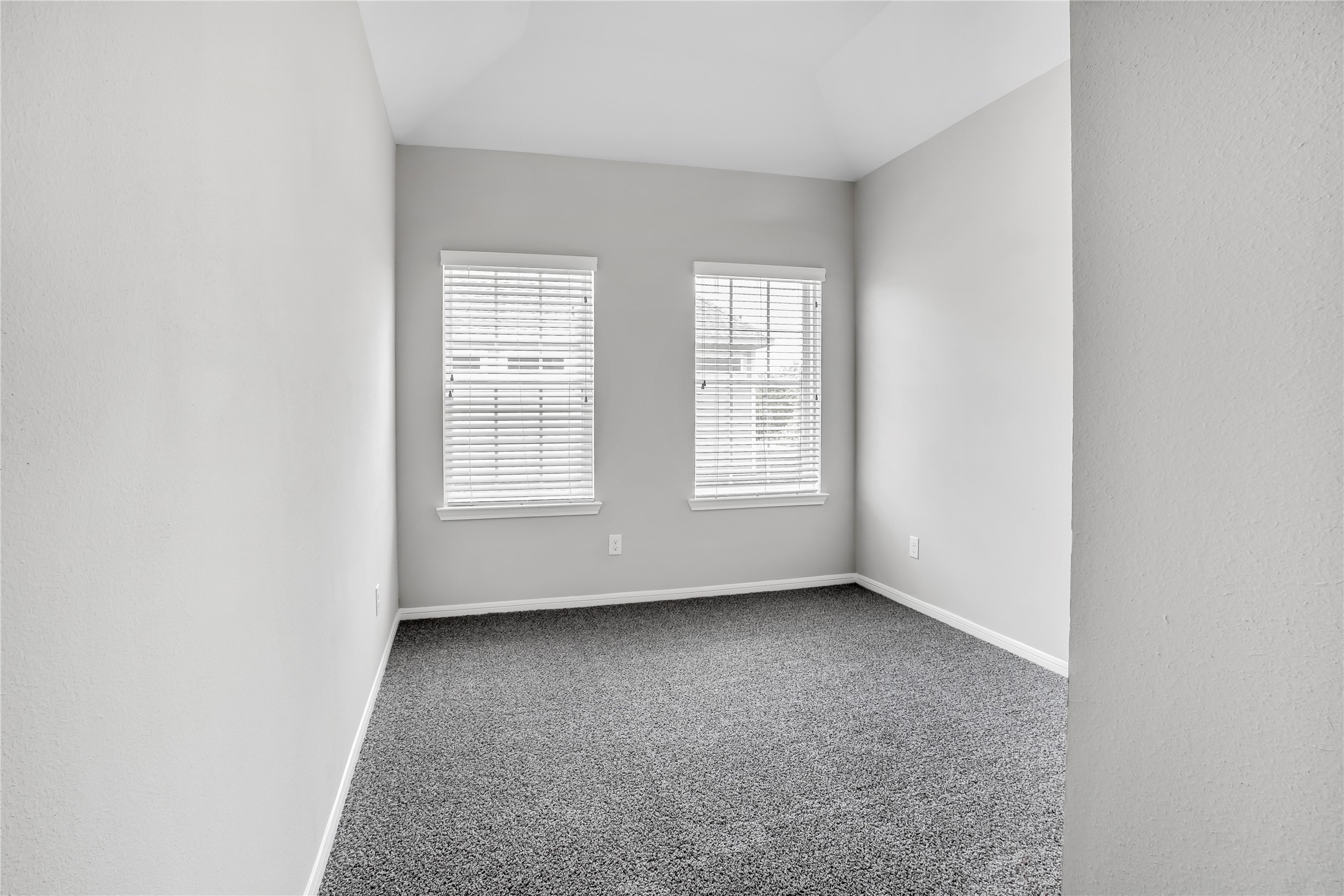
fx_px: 616
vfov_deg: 72.1
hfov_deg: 95.0
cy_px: 448
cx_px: 672
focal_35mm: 16
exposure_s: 1/1250
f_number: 8
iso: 500
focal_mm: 11
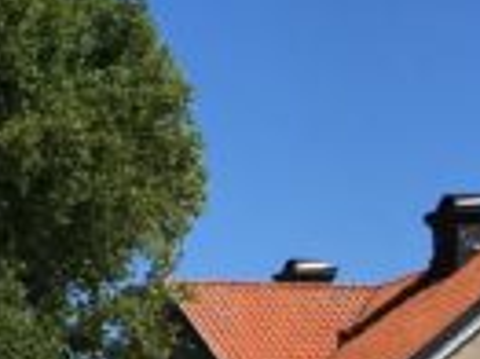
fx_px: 2355
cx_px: -883
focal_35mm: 170
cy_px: 436
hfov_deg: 9.5
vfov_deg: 8.6
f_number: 2.2
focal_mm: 4.15
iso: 25
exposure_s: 1/2198
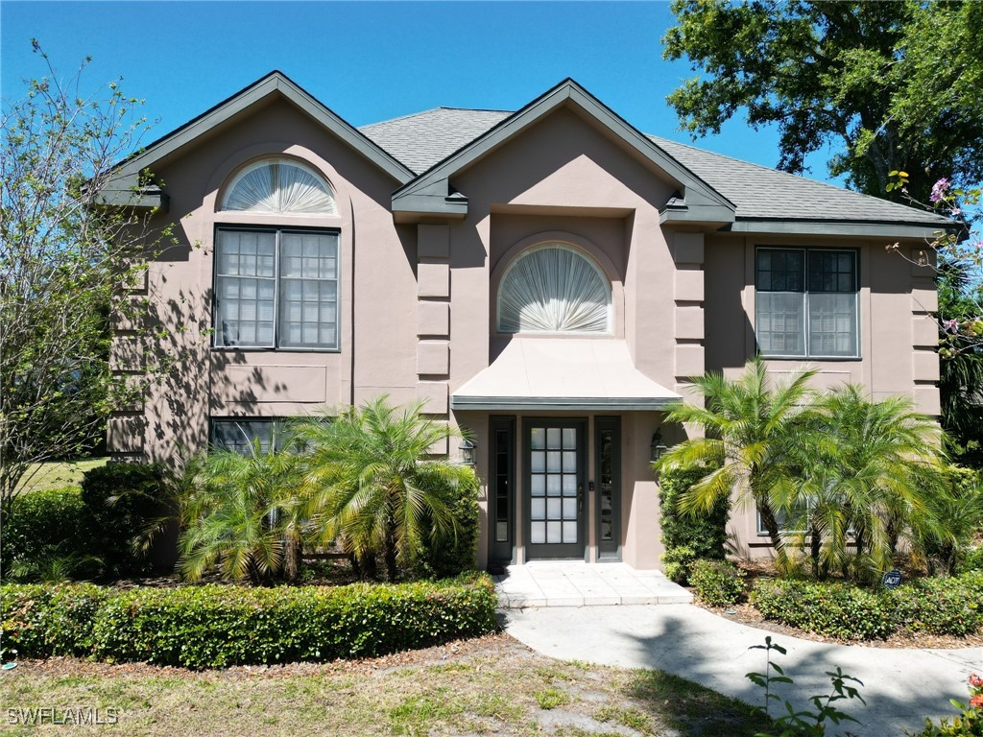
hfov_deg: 71.6
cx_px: 492
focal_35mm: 24
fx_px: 682
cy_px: 368
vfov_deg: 56.8
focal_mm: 6.72
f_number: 1.7
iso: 150
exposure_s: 1/2500
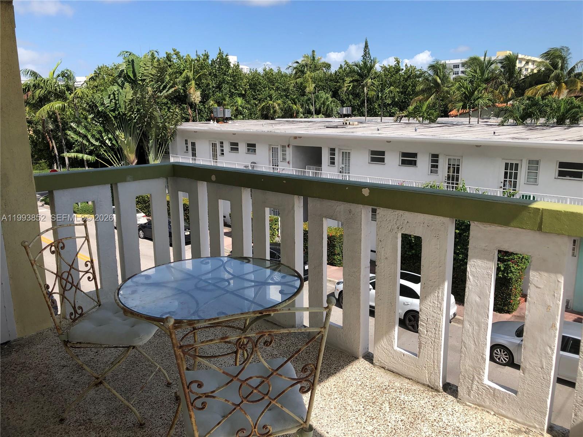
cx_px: 292
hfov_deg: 63.4
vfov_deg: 49.7
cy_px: 218
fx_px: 472
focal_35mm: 28
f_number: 1.8
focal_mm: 3.99
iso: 20
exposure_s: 1/1675
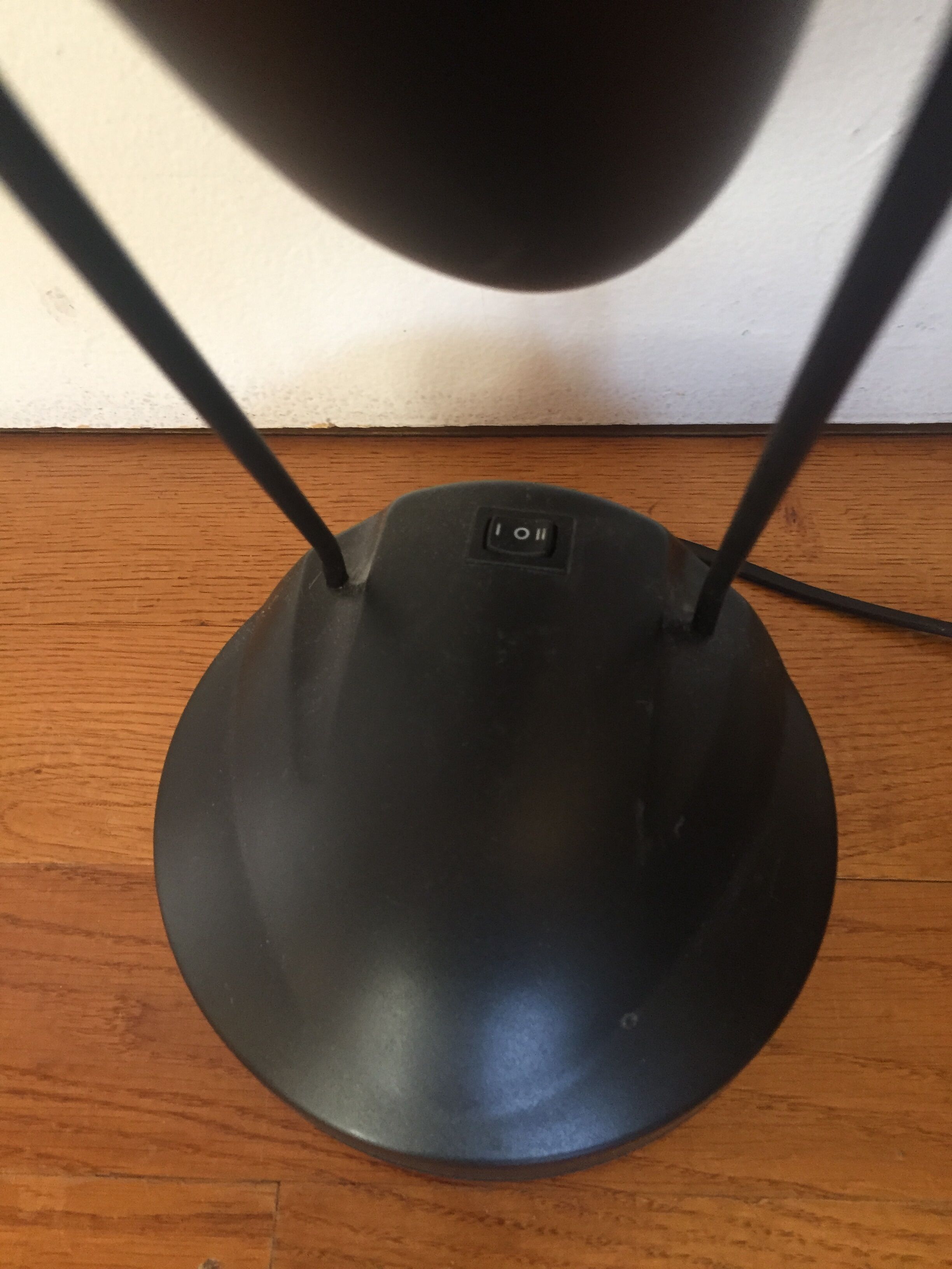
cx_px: 476
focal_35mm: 29
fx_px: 1063
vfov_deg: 61.7
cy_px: 634
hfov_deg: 48.2
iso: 200
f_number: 2.2
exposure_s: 1/33
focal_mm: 4.15
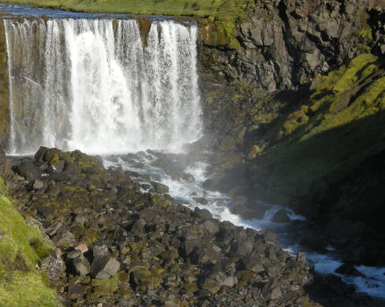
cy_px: 159
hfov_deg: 15.7
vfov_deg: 12.6
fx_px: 1389
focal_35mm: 122
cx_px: 89
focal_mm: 12.9
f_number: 6.1
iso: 100
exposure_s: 1/285
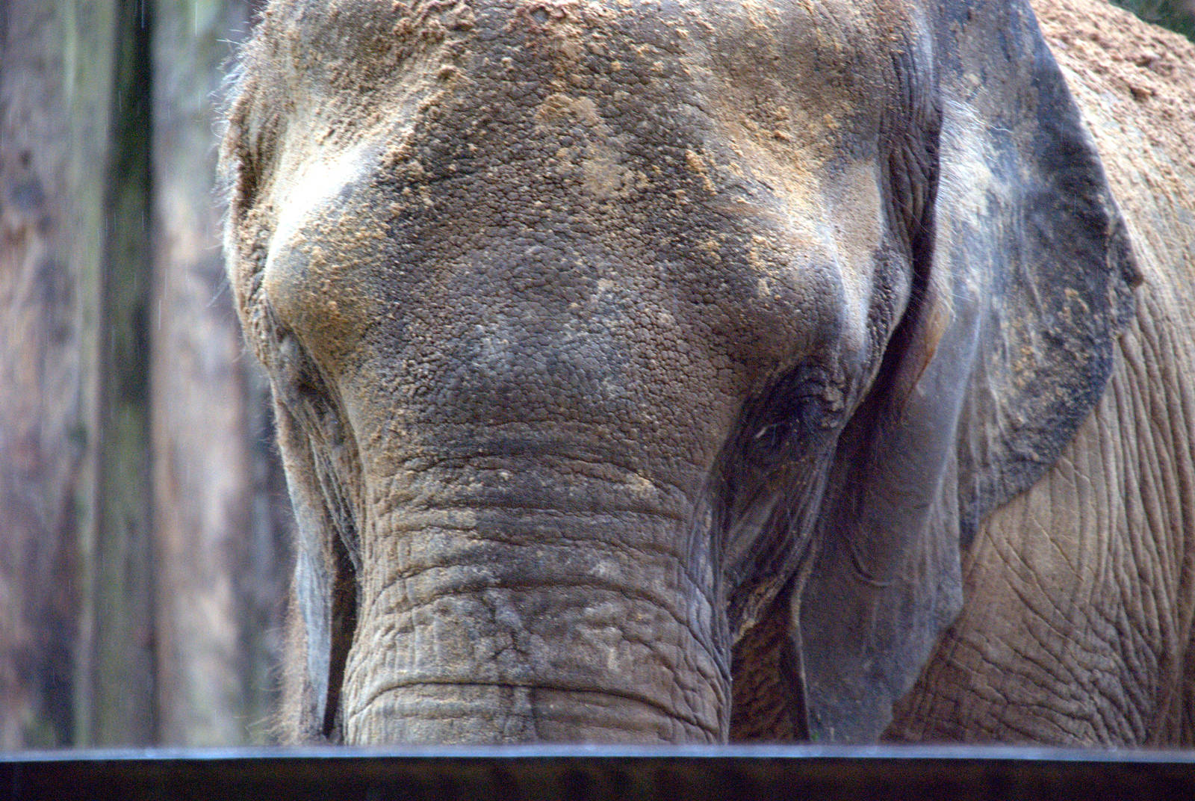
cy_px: 400
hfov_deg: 6.9
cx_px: 598
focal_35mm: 300
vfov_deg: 4.6
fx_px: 9973
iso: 3200
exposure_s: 1/200
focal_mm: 200
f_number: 6.3
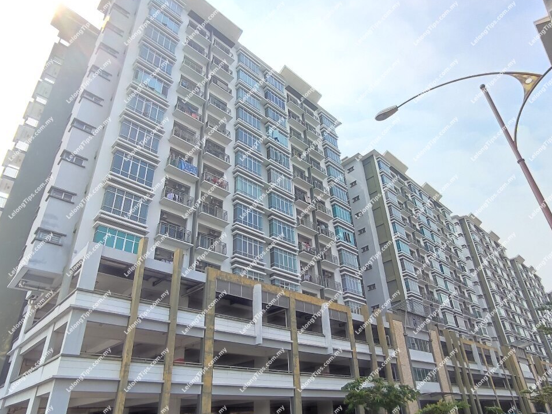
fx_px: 335
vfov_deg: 63.5
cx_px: 249
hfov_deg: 78.7
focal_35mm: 21
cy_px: 208
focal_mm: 1.65
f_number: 2.2
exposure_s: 1/436
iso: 50
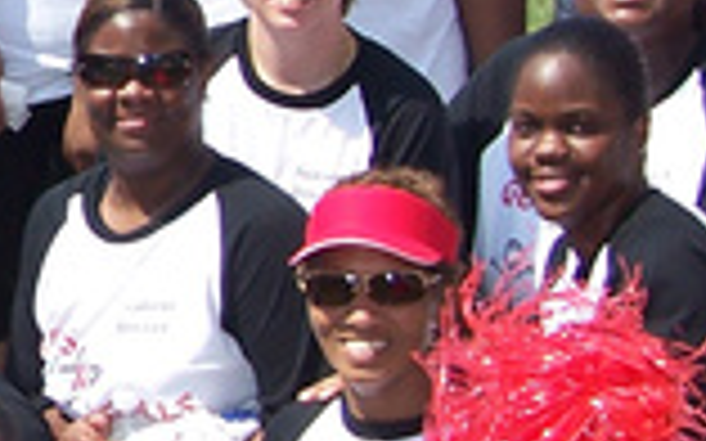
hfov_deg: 11.0
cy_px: 45
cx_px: -283
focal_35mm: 185
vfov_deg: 7.1
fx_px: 3558
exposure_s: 1/500
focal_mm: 6.3
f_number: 4
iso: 80
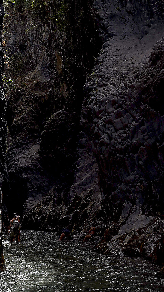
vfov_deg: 28.5
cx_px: 30
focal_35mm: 74
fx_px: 572
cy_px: 121
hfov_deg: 16.2
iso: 100
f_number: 9
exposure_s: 1/200
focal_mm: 50
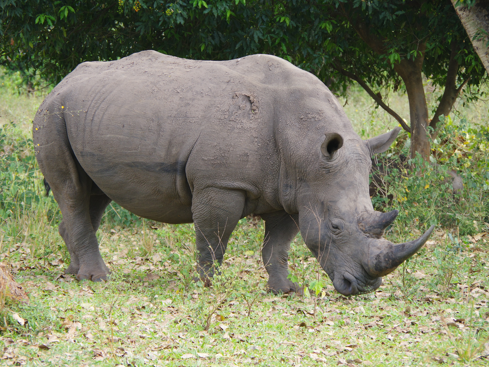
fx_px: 2713
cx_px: 246
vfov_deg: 7.7
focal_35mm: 192
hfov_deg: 10.3
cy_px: 184
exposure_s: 1/160
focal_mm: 115
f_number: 7.1
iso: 500
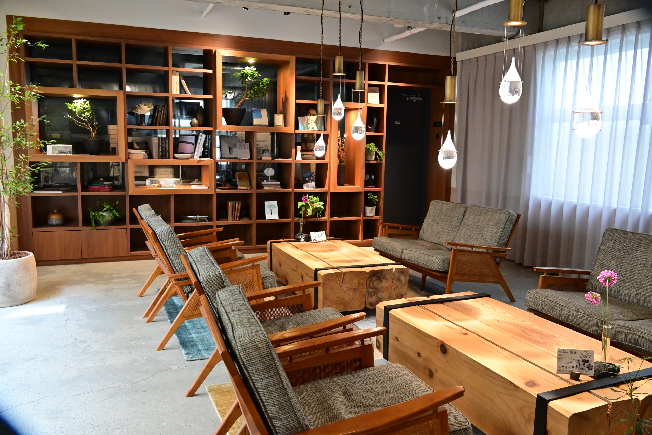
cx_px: 326
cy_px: 218
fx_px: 543
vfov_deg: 43.6
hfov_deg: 61.9
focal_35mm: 30
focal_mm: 20
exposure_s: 1/100
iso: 3200
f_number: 5.6
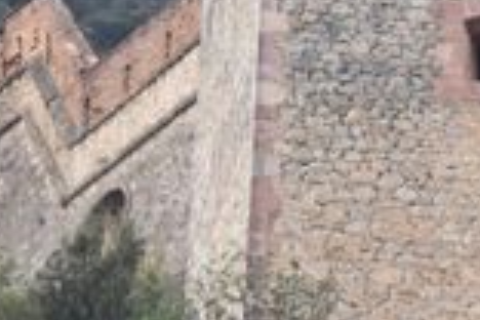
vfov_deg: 0.9
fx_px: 20883
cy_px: 71
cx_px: 683
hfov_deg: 1.3
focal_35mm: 1566
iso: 450
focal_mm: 155
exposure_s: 1/1000
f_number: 5.3
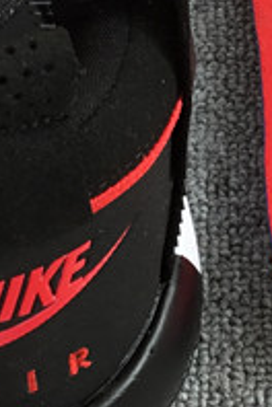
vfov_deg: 15.3
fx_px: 1473
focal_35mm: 130
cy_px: -62
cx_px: 198
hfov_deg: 10.5
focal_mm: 3.3
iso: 25
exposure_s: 1/103
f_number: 2.4
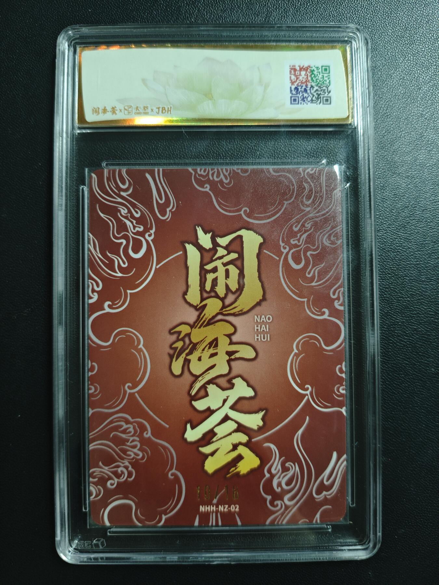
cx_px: 220
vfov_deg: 67.3
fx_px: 440
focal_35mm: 26
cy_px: 292
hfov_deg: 53.1
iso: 250
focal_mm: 4.94
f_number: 1.5
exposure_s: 1/50
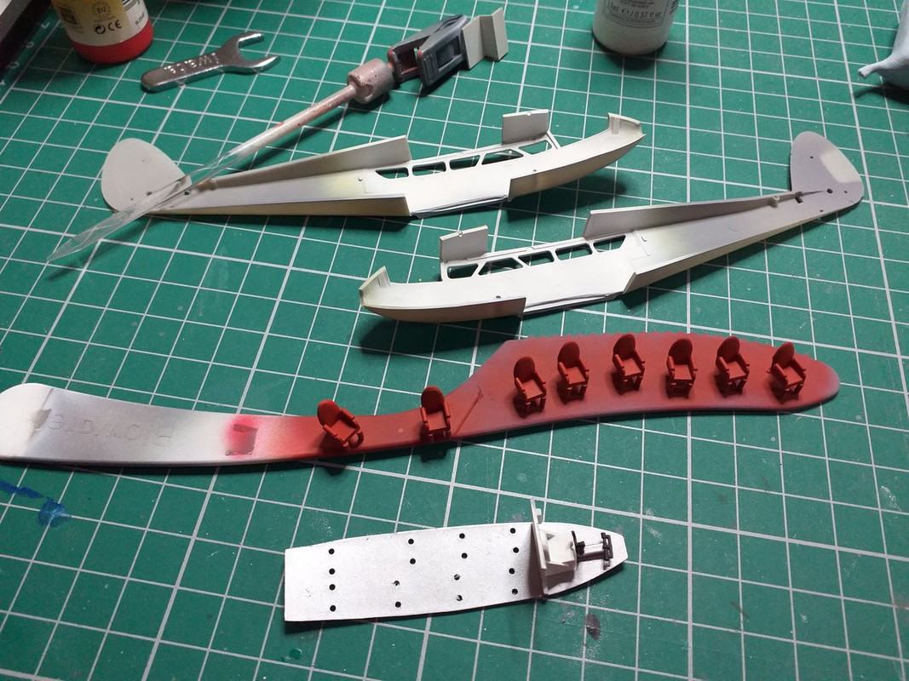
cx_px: 454
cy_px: 340
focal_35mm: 26
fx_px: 683
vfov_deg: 53.1
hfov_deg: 67.3
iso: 160
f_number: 1.9
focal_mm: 3.6
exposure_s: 1/50
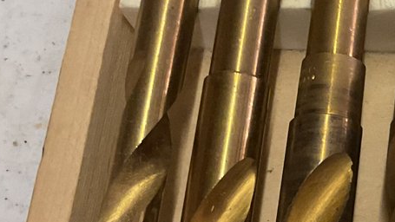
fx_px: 1100
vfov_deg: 11.5
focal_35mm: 105
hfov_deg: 17.8
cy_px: 117
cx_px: 621
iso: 250
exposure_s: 1/30
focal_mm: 3
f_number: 1.8
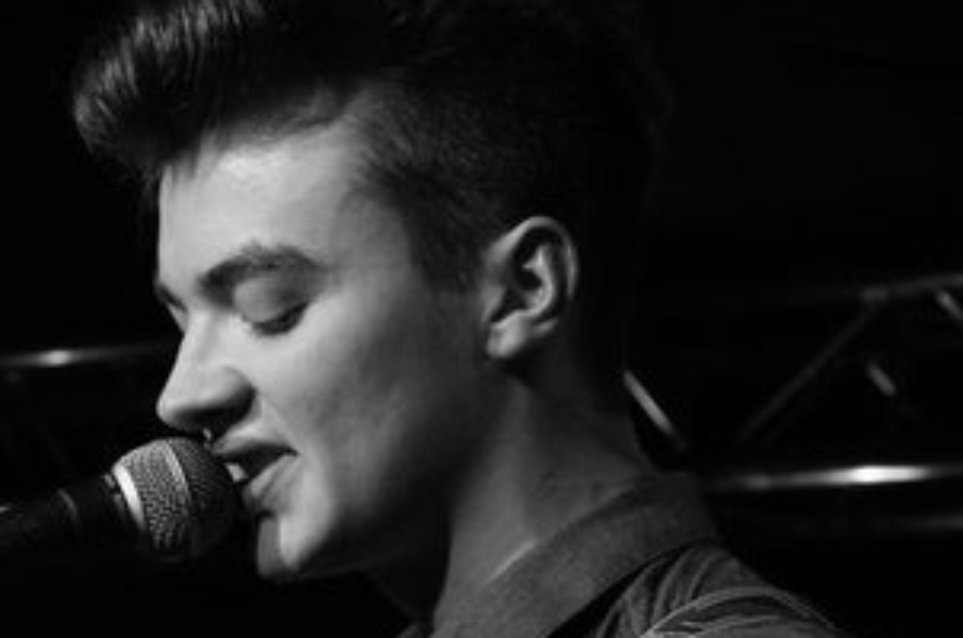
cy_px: 574
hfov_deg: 10.6
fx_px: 5179
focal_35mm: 194
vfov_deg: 7.0
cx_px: 166
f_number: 7.1
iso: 1600
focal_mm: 60
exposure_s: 1/125
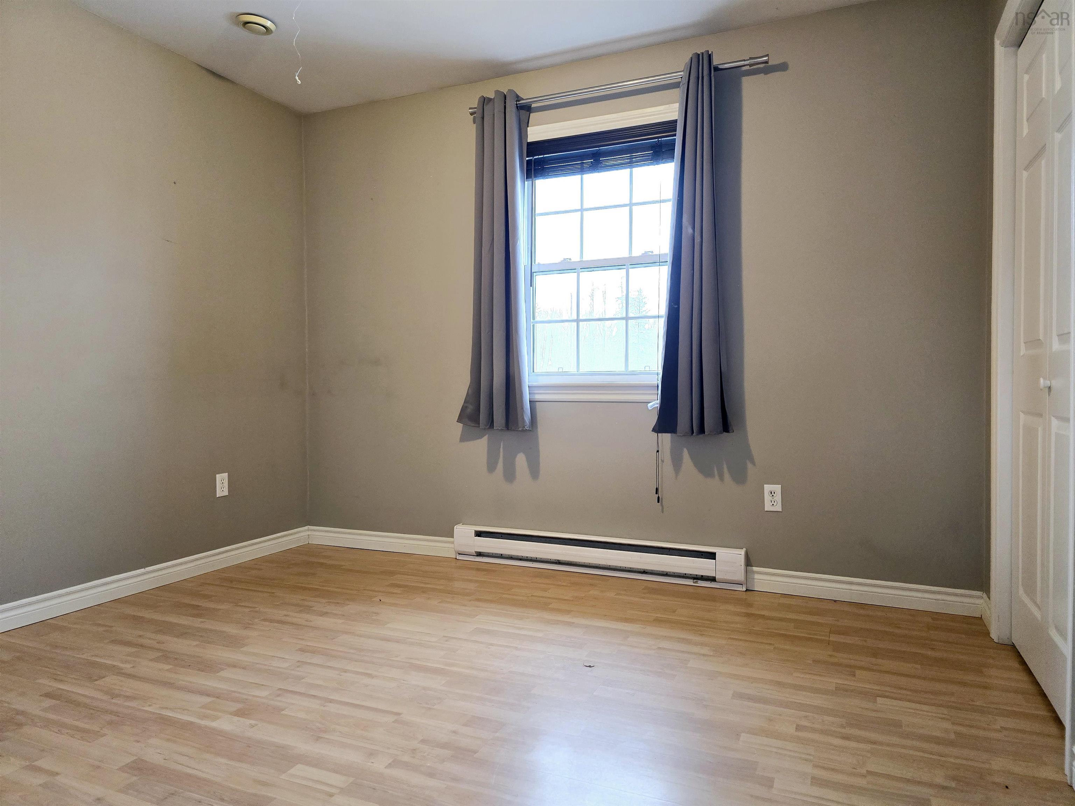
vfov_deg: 58.9
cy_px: 403
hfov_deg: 73.9
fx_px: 714
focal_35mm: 23
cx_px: 538
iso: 640
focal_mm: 6.3
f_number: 1.7
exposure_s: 1/120
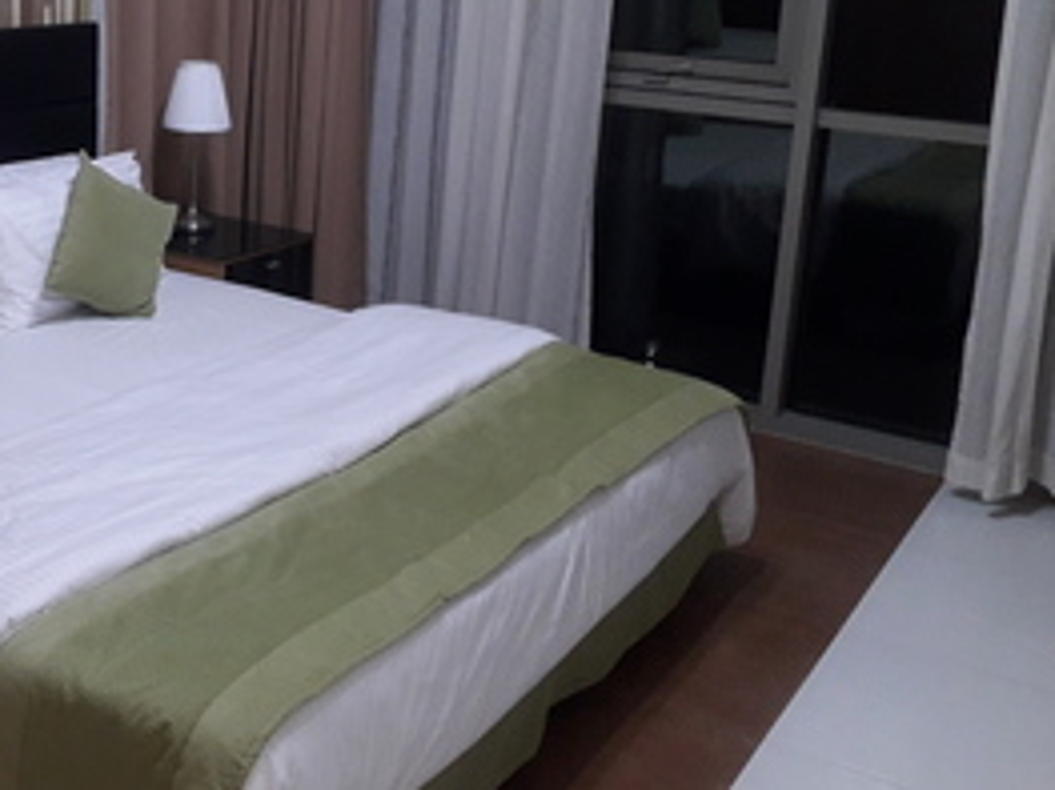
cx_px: 162
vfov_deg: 30.4
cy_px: 203
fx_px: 1432
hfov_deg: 38.4
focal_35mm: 47
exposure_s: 1/50
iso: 160
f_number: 1.9
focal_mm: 3.6
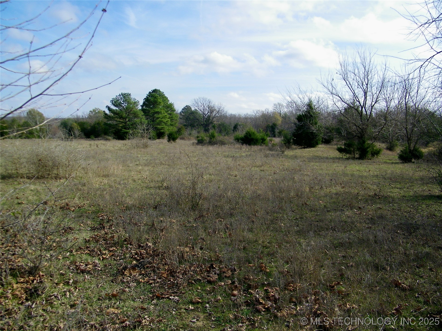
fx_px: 358
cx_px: 221
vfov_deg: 49.7
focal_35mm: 28
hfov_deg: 63.4
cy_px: 166
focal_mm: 5
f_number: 7
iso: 80
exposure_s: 1/200
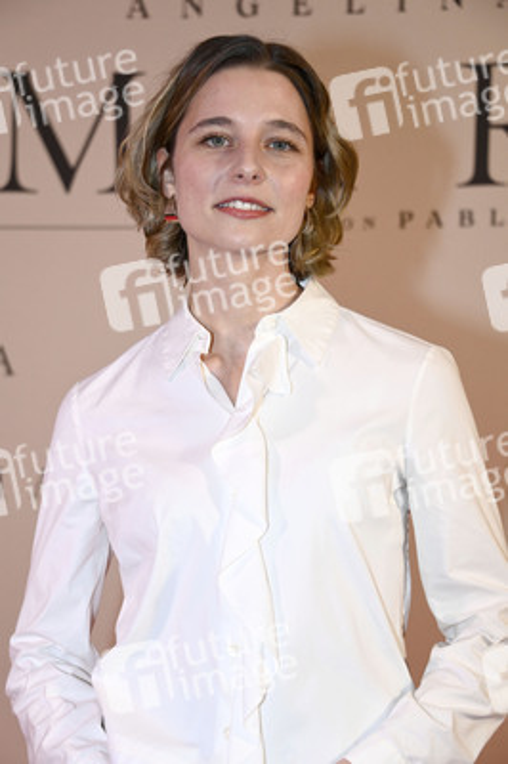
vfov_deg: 24.8
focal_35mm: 82
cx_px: 254
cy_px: 382
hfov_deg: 16.6
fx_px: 1739
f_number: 5.6
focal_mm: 82
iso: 800
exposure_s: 1/200
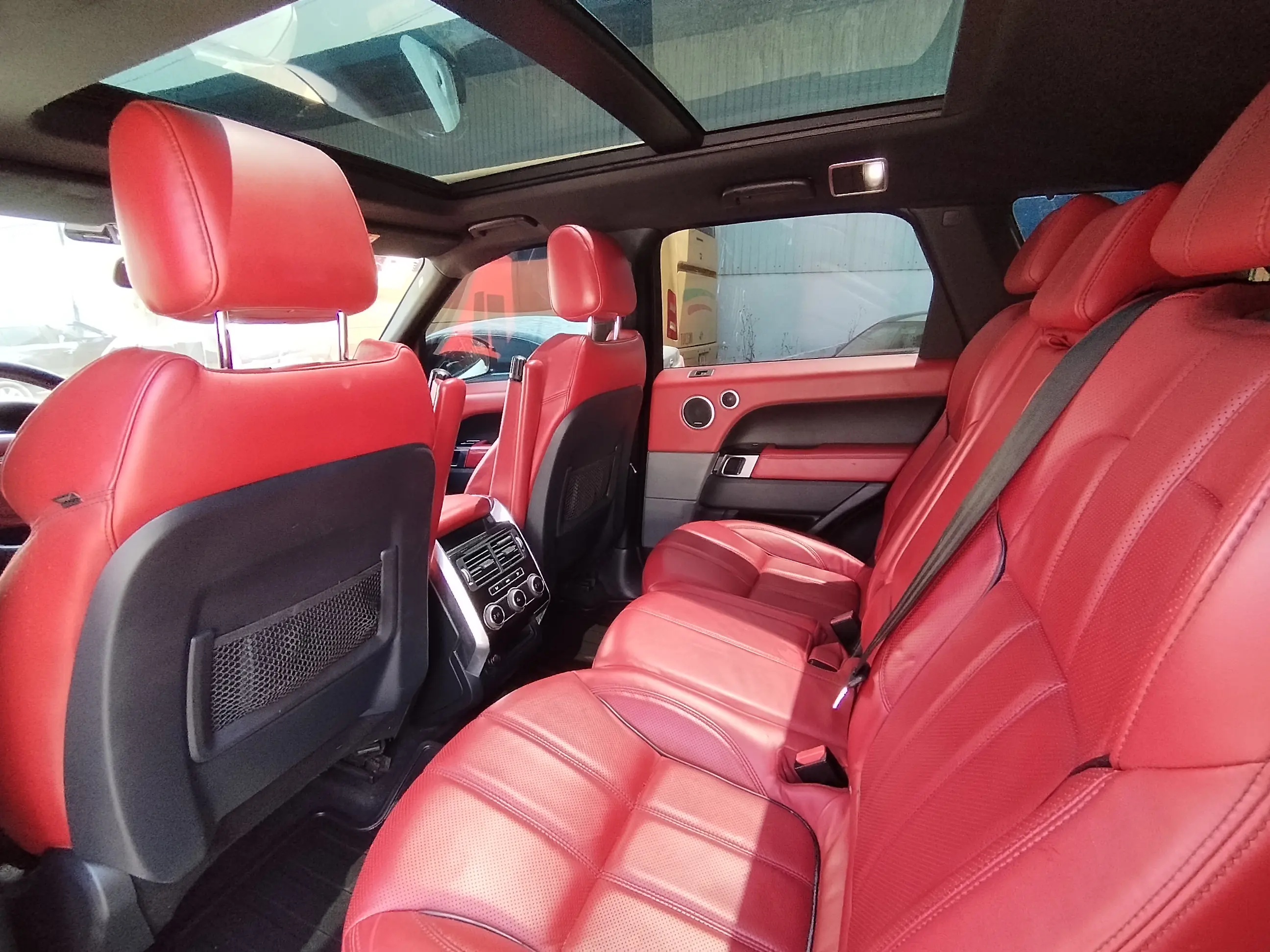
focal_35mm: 16
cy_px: 476
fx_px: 587
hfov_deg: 94.5
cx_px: 635
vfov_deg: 78.1
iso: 122
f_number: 2.2
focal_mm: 1.42
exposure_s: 1/50
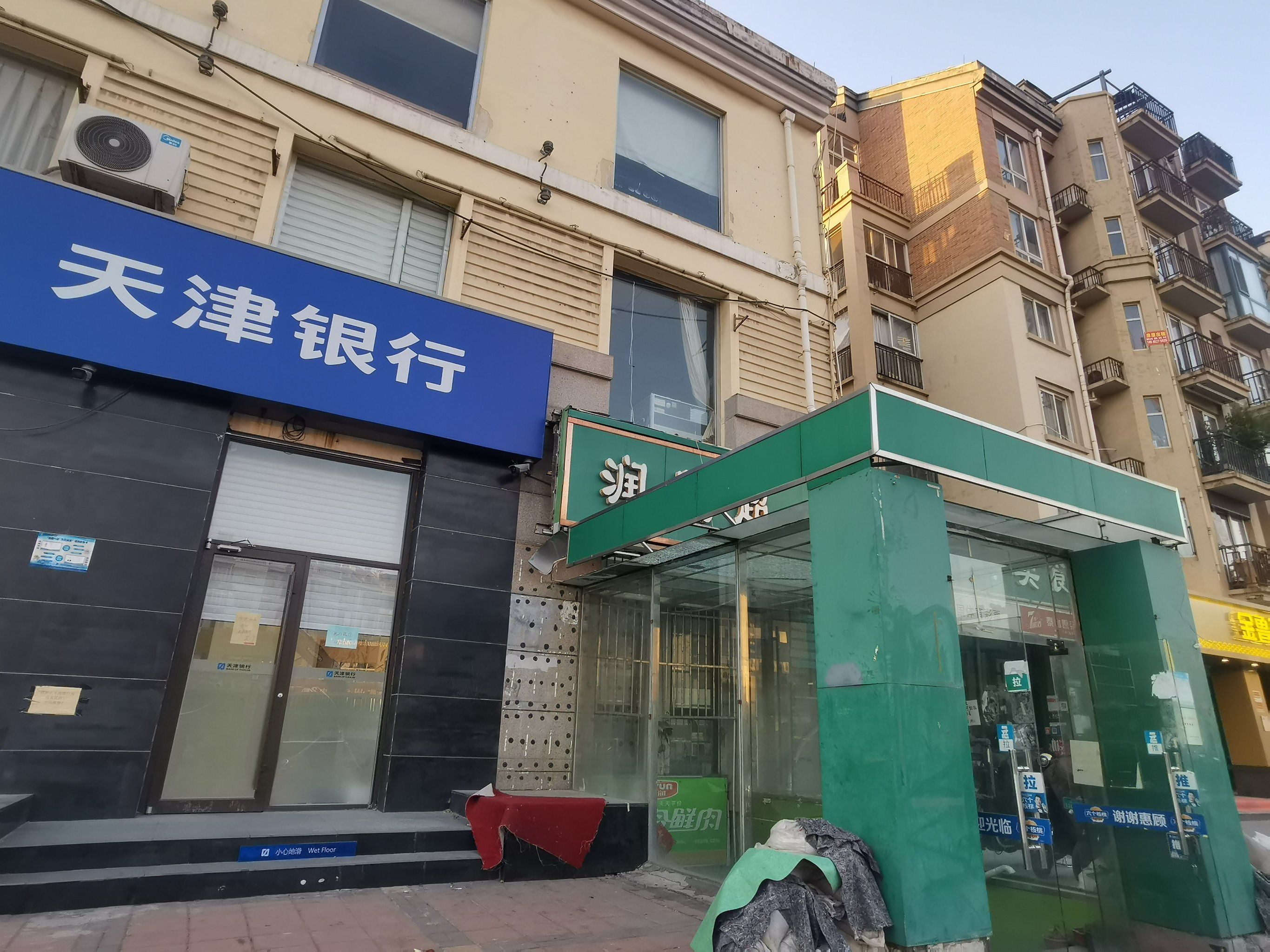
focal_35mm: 18
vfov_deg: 71.6
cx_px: 635
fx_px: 660
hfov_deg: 87.8
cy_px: 476
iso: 50
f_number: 2.2
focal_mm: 2.23
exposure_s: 1/100
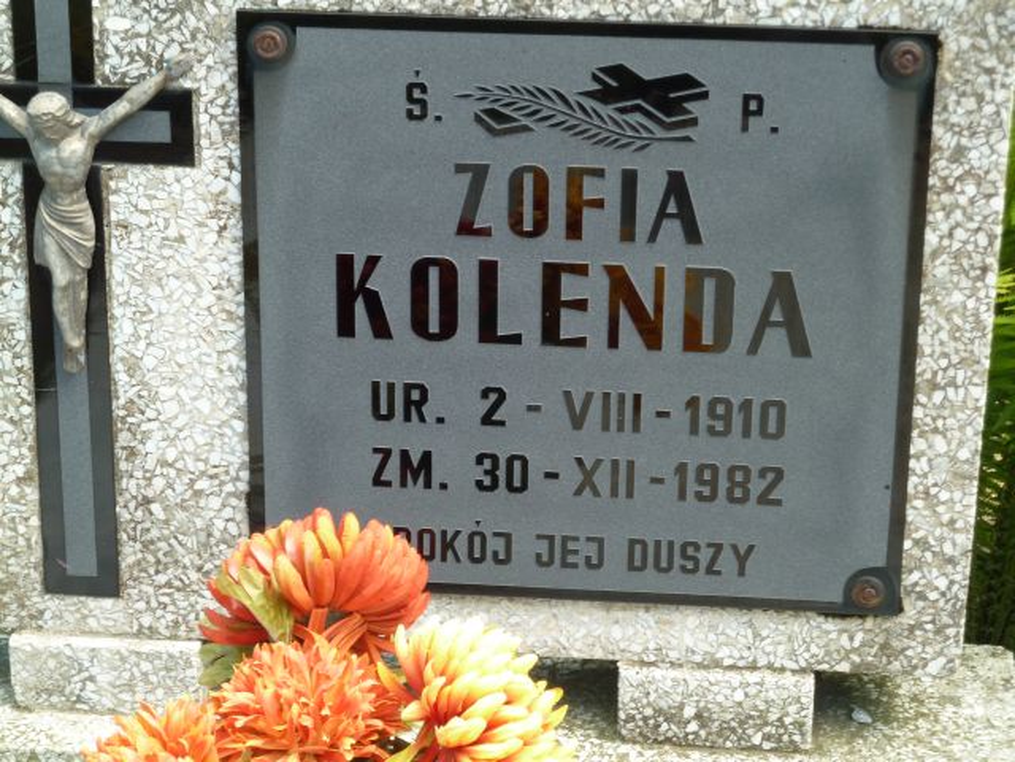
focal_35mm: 104
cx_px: 508
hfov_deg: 18.9
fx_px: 3049
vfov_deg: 14.2
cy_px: 381
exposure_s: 1/60
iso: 80
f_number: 4.3
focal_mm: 17
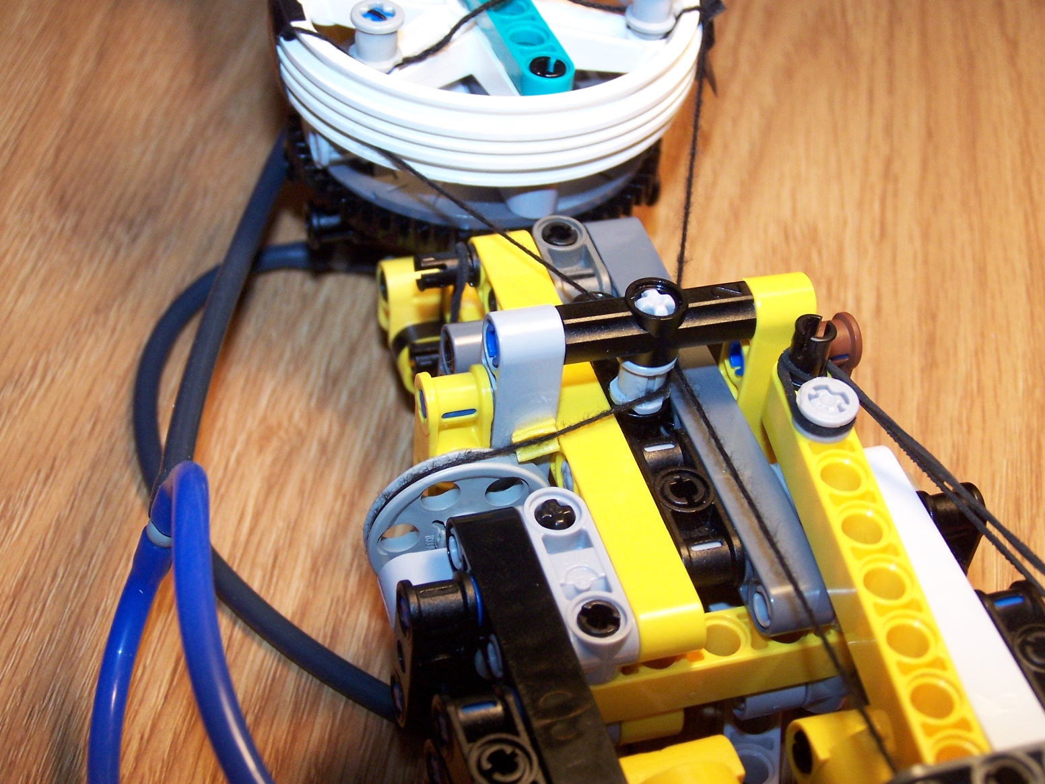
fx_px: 1932
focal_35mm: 64
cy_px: 392
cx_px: 522
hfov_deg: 30.3
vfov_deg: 22.9
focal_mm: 10.7
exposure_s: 1/125
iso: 140
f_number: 3.2
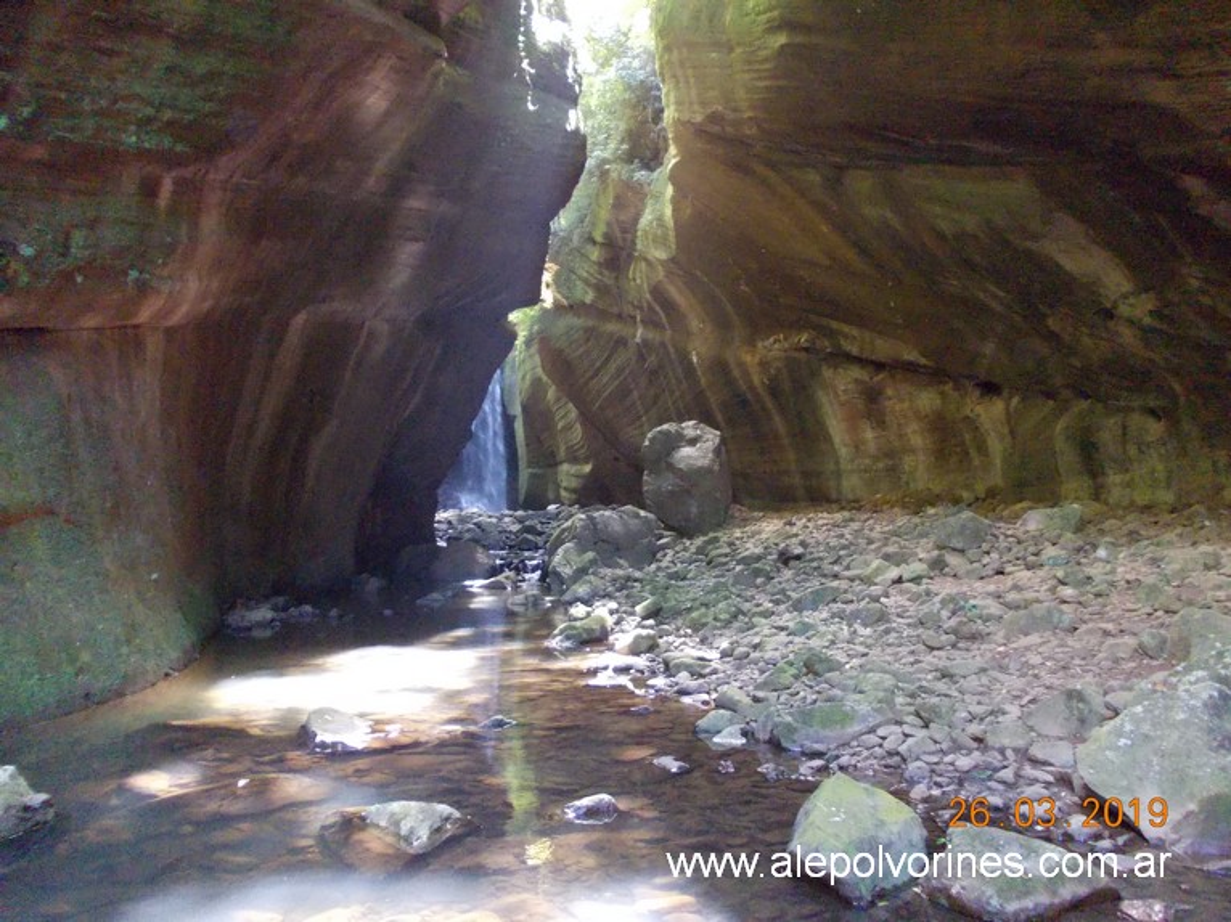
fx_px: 995
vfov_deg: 49.7
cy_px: 461
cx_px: 616
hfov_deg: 63.5
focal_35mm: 28
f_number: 2.7
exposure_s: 1/25
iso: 640
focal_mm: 4
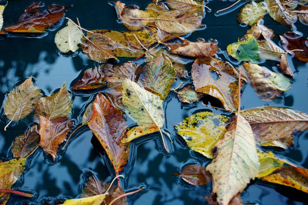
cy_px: 102
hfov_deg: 24.6
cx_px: 154
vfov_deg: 16.5
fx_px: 705
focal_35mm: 82
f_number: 5.6
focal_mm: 55
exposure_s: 1/180
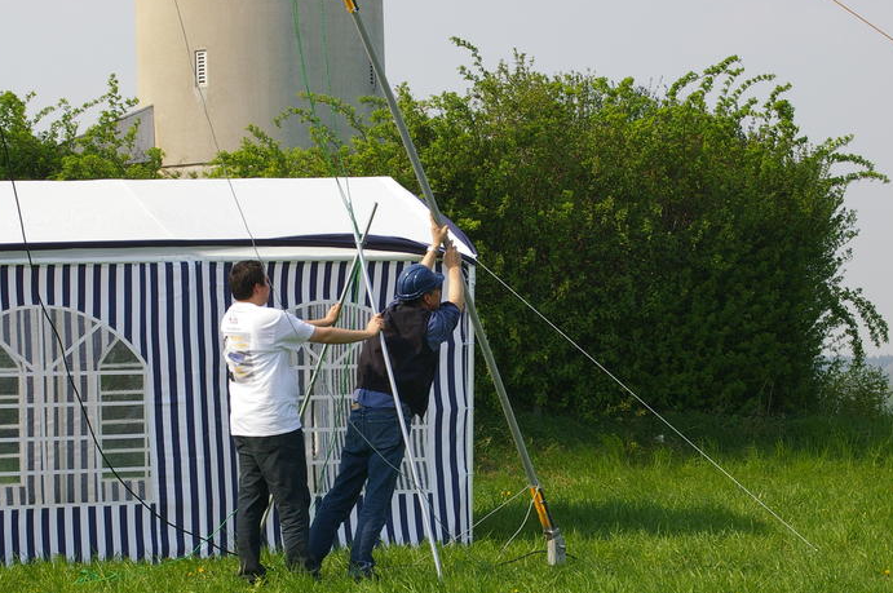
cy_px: 305
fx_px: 3444
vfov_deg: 9.8
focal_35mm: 139
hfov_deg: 14.8
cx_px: 393
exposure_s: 1/500
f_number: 11
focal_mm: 80
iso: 400
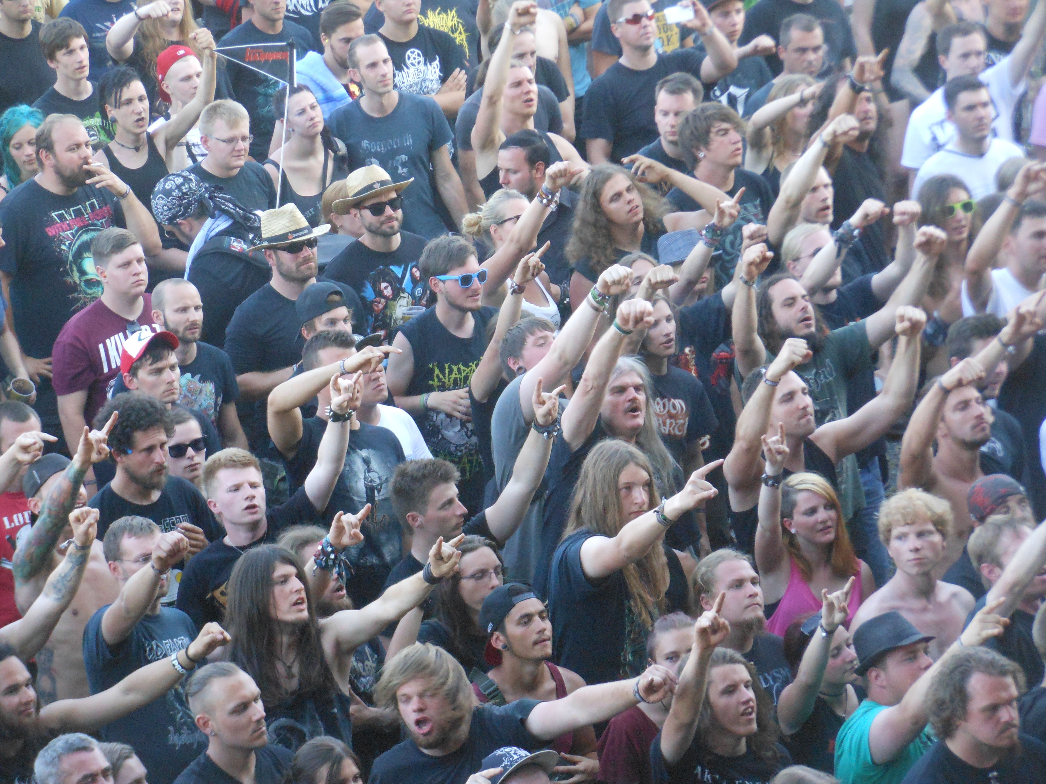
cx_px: 523
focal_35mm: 167
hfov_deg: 11.8
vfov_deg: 8.9
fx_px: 5046
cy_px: 392
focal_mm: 29.8
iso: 500
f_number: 5.4
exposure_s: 1/125
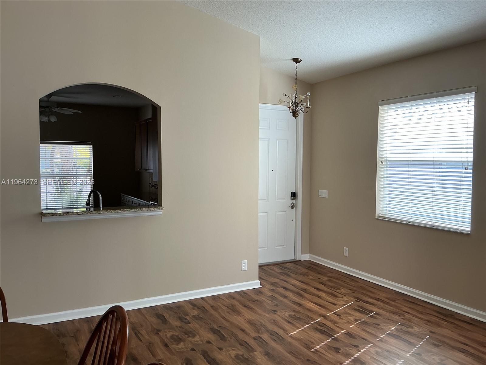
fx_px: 407
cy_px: 182
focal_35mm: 29
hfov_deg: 61.7
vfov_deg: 48.2
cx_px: 243
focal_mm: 3
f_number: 1.8
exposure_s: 1/120
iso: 32
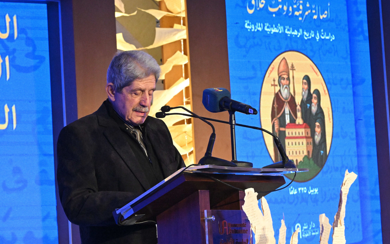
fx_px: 1956
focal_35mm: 184
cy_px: 116
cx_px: 195
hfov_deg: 11.4
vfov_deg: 7.1
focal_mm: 120
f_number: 7.1
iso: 8000
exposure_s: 1/200
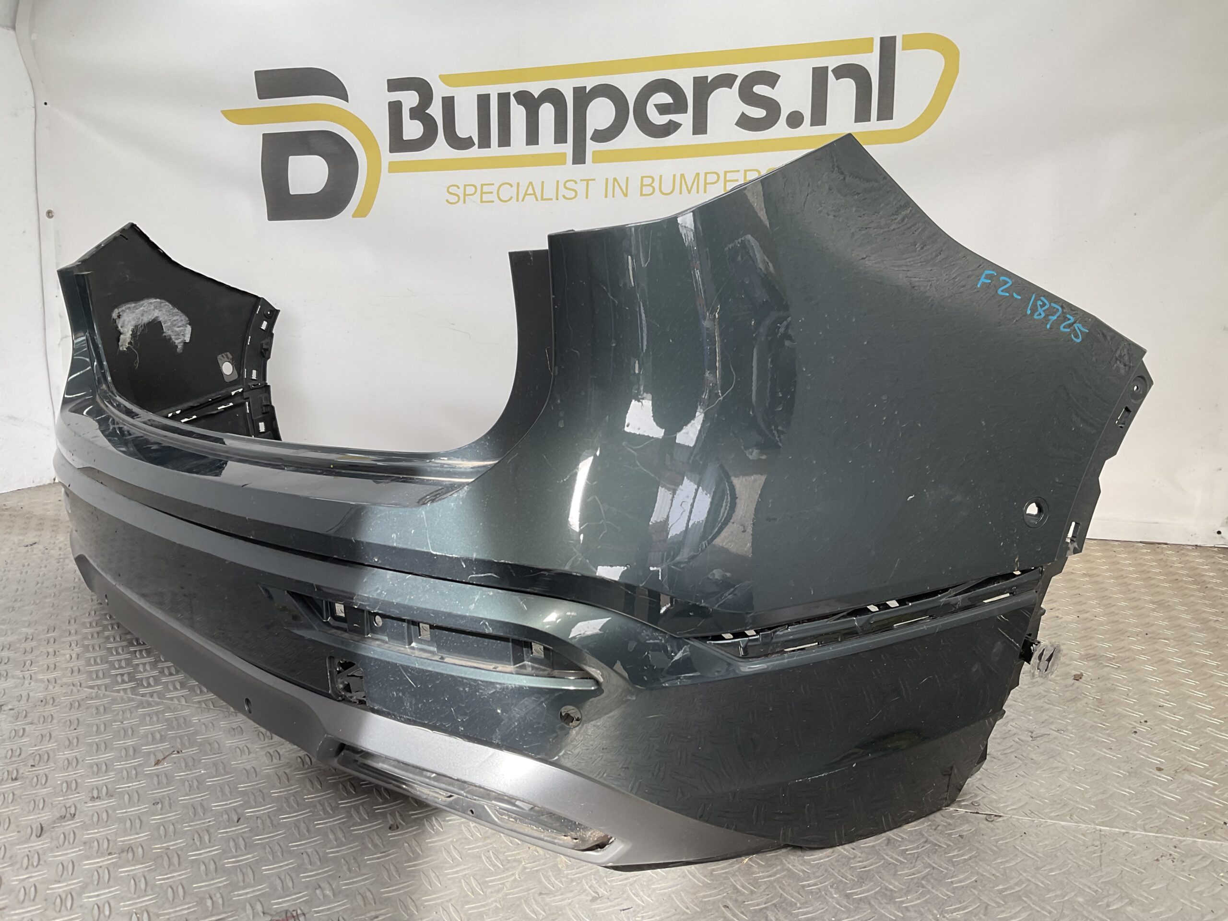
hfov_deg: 61.7
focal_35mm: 29
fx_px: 1029
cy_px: 460
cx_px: 614
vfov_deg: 48.2
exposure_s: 1/149
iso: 16
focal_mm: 3
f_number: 1.8
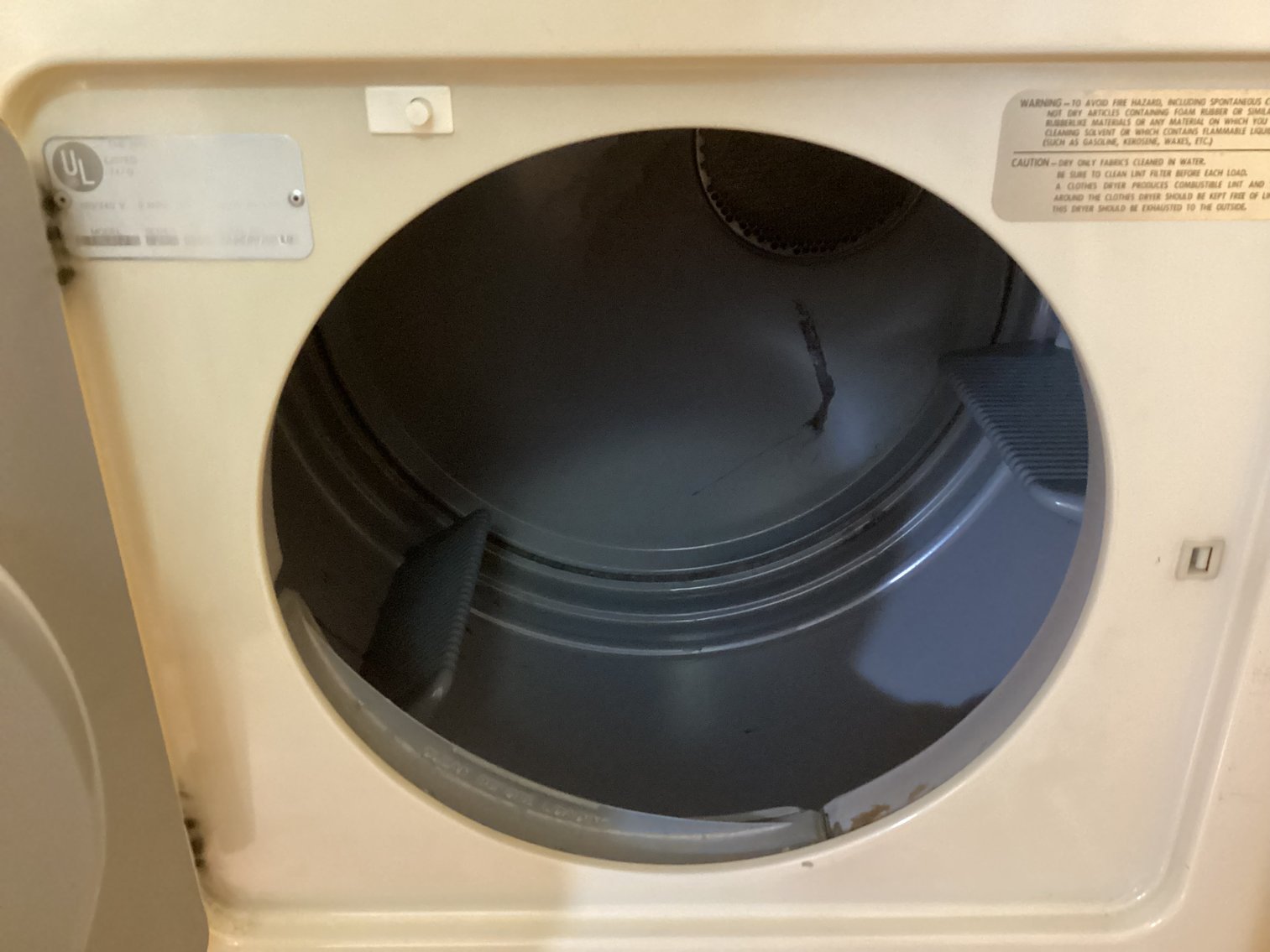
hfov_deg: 58.3
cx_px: 635
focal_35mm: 31
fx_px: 1137
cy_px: 476
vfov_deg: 45.4
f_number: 2.4
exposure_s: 1/24
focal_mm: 3.3
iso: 640
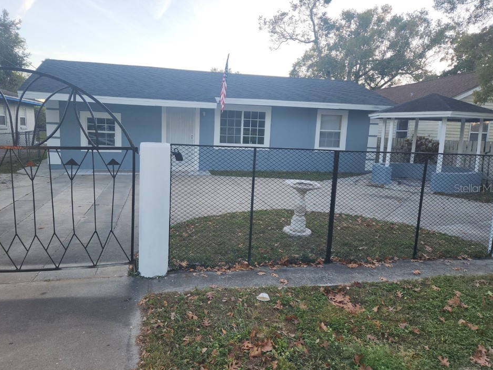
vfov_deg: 54.9
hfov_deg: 69.3
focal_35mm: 25
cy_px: 188
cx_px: 236
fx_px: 356
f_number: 1.8
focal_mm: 5.4
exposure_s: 1/120
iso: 32
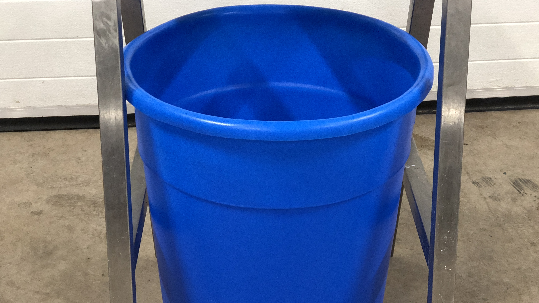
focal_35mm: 65
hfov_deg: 32.3
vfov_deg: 18.4
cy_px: 219
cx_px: 280
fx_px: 929
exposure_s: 1/10
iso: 160
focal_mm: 6
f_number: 2.4
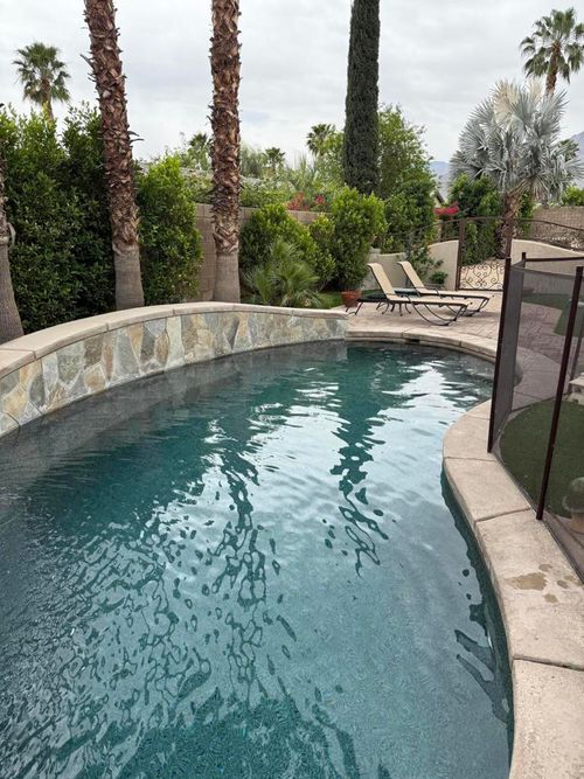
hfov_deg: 56.8
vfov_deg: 71.6
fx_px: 540
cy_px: 390
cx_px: 292
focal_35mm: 24
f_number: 1.78
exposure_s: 1/2703
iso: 100
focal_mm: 6.76
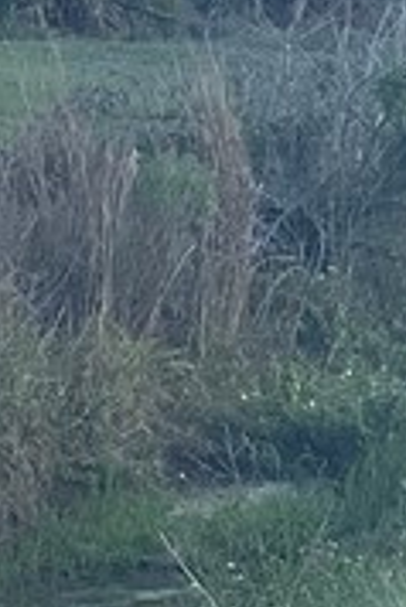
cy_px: 27
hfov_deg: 7.4
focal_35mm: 185
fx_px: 3123
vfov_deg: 11.0
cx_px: 290
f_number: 2.4
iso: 25
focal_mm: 3.3
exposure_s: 1/431
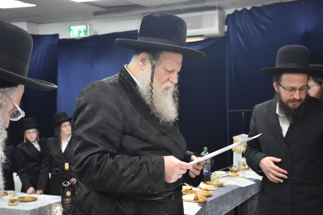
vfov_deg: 23.8
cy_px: 108
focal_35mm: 57
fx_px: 511
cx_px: 162
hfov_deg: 35.1
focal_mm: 38
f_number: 6.3
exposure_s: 1/125
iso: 1600
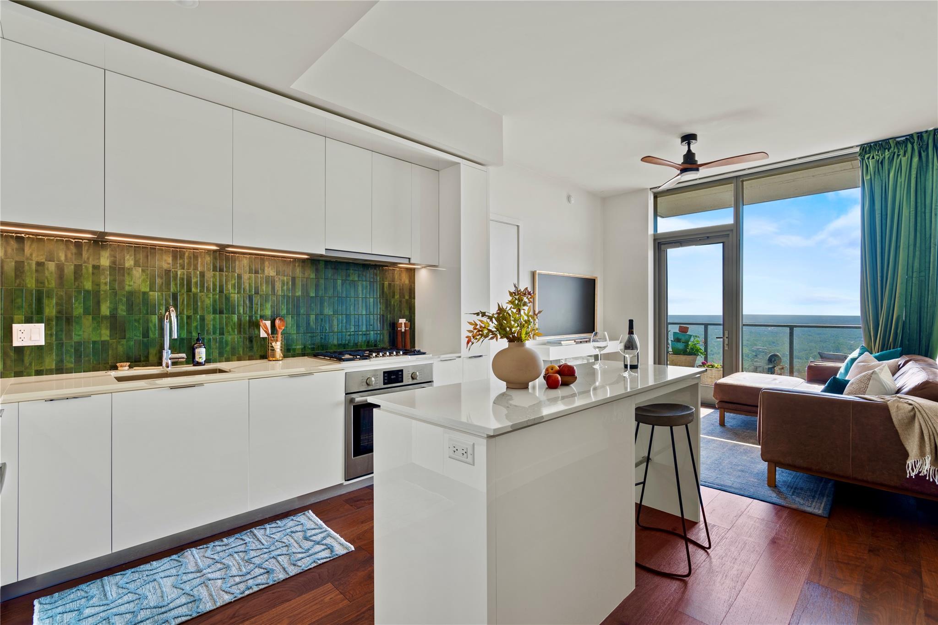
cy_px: 312
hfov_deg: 96.7
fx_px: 417
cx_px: 469
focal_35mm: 16
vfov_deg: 73.7
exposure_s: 1/3
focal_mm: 16
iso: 100
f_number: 8
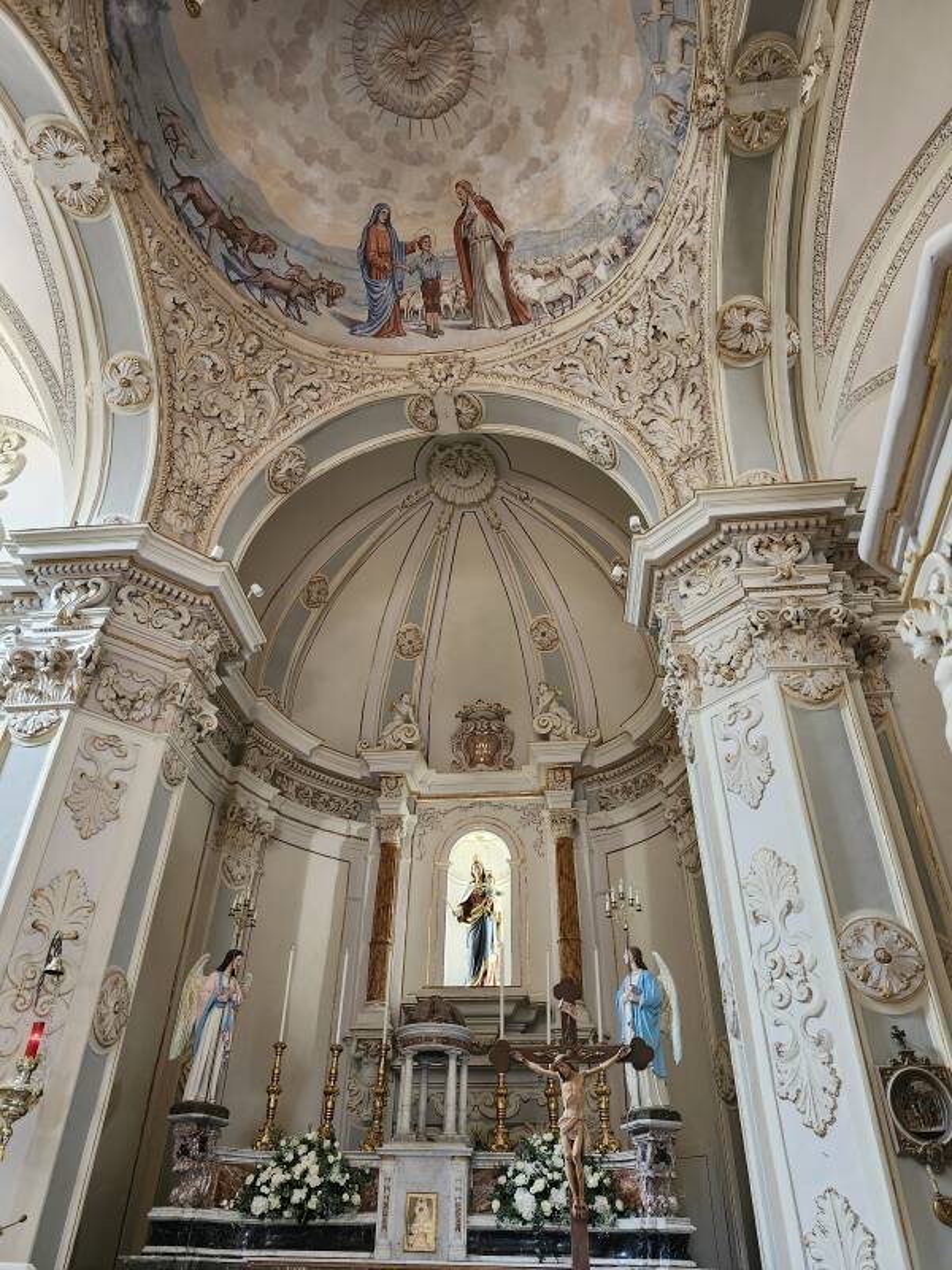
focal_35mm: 23
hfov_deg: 58.9
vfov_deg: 73.9
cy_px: 635
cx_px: 476
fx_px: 843
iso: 640
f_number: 1.8
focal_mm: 5.54
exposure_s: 1/60
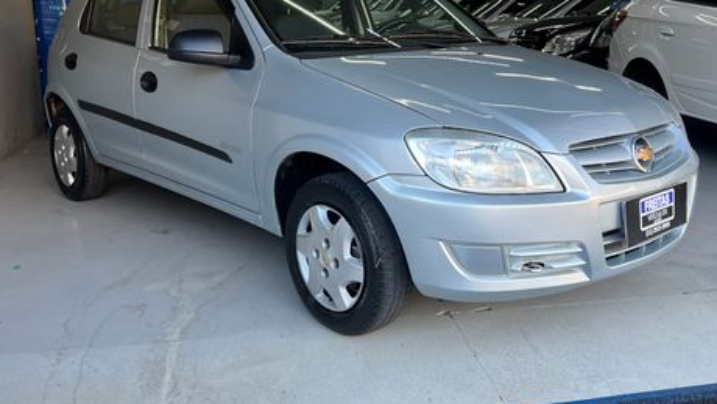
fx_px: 551
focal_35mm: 29
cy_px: 136
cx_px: 363
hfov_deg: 66.1
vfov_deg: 39.7
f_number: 1.5
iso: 50
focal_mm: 5.7
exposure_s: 1/120
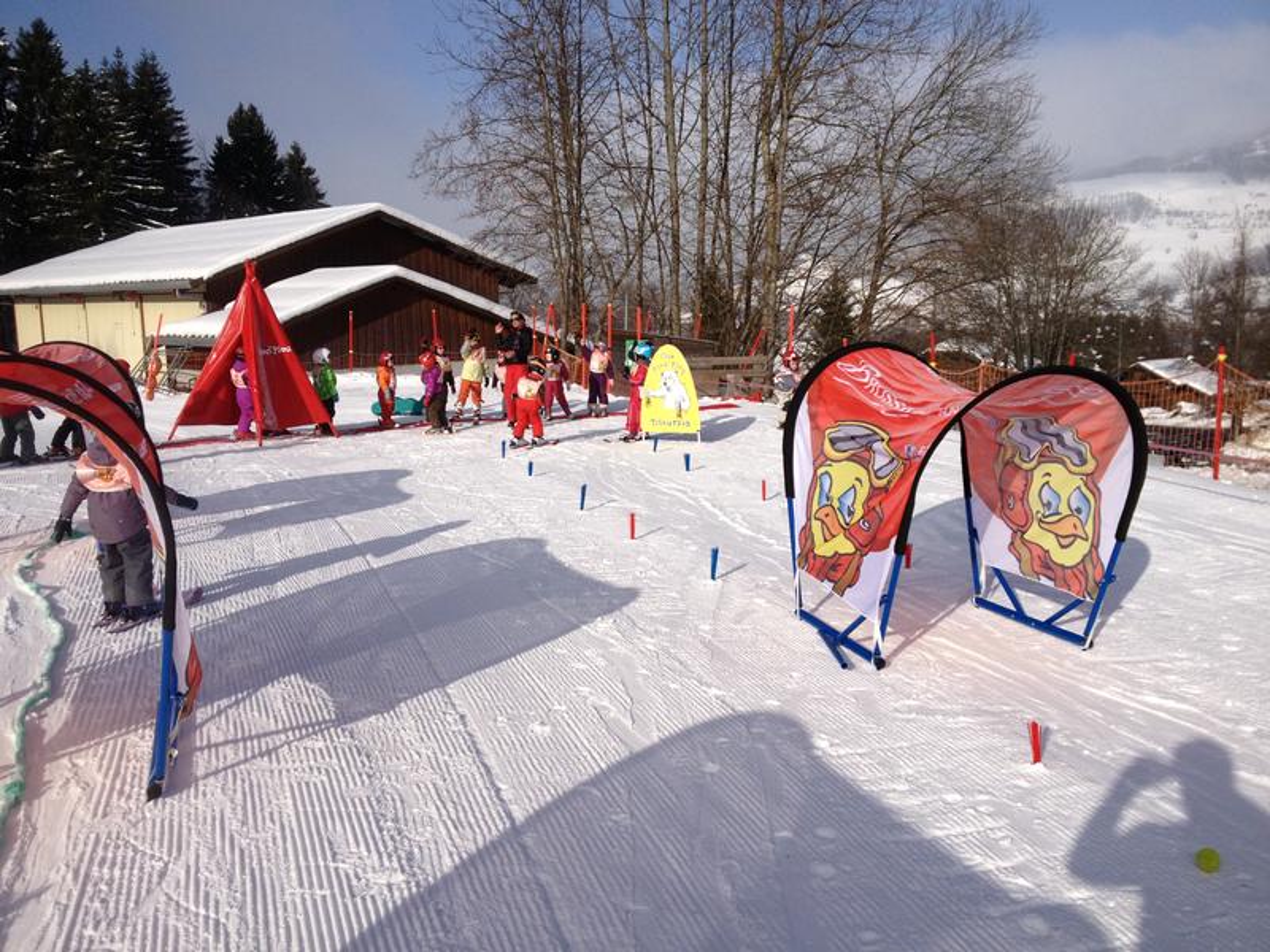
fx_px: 1284
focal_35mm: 35
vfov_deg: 40.7
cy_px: 476
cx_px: 635
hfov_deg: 52.6
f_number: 2.4
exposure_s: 1/3247
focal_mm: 4.28
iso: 50
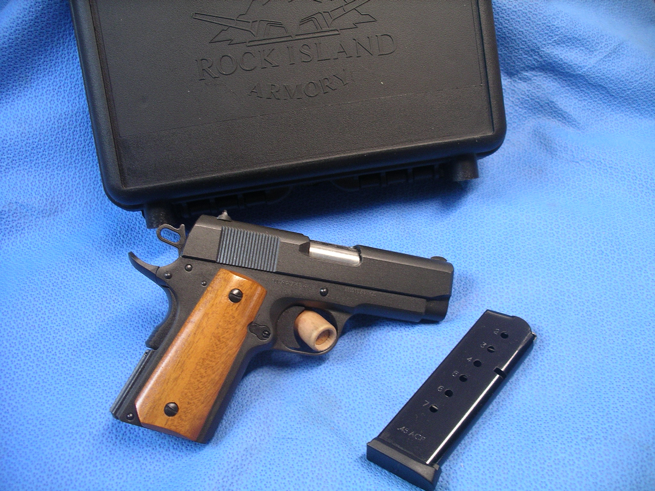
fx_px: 700
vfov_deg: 38.7
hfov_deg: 50.1
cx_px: 328
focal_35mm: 37
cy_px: 246
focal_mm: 7.8
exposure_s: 1/40
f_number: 2.8
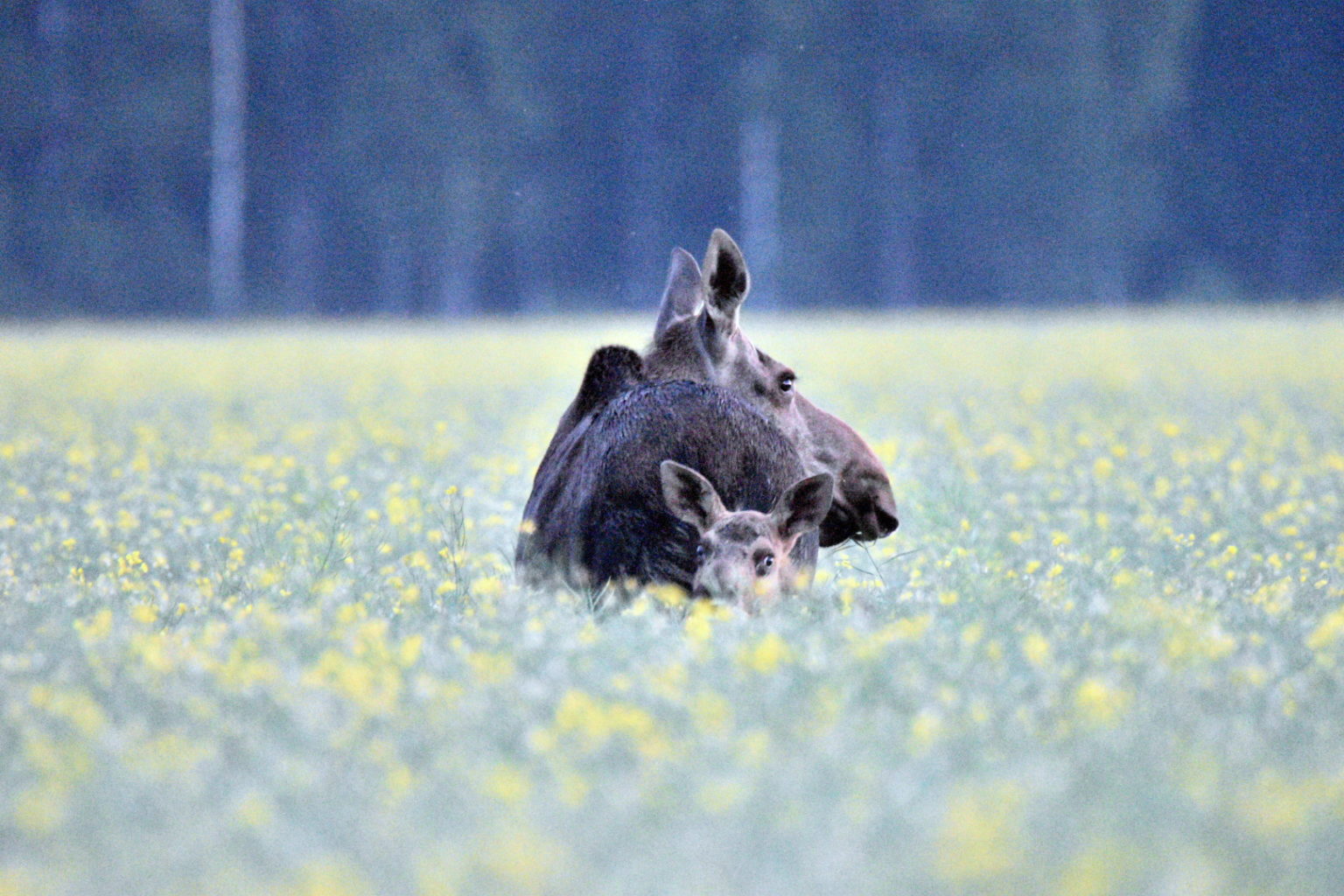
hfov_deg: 2.3
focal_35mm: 900
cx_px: 672
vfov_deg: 1.5
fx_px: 33597
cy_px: 448
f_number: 6.3
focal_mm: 600
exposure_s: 1/100
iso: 12800
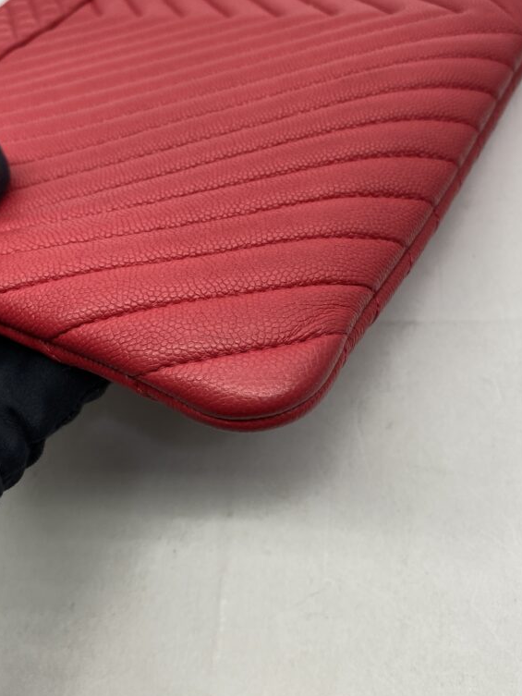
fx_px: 683
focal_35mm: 34
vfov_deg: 53.9
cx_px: 261
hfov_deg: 41.8
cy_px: 338
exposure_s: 1/100
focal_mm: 4.25
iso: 40
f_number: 1.8
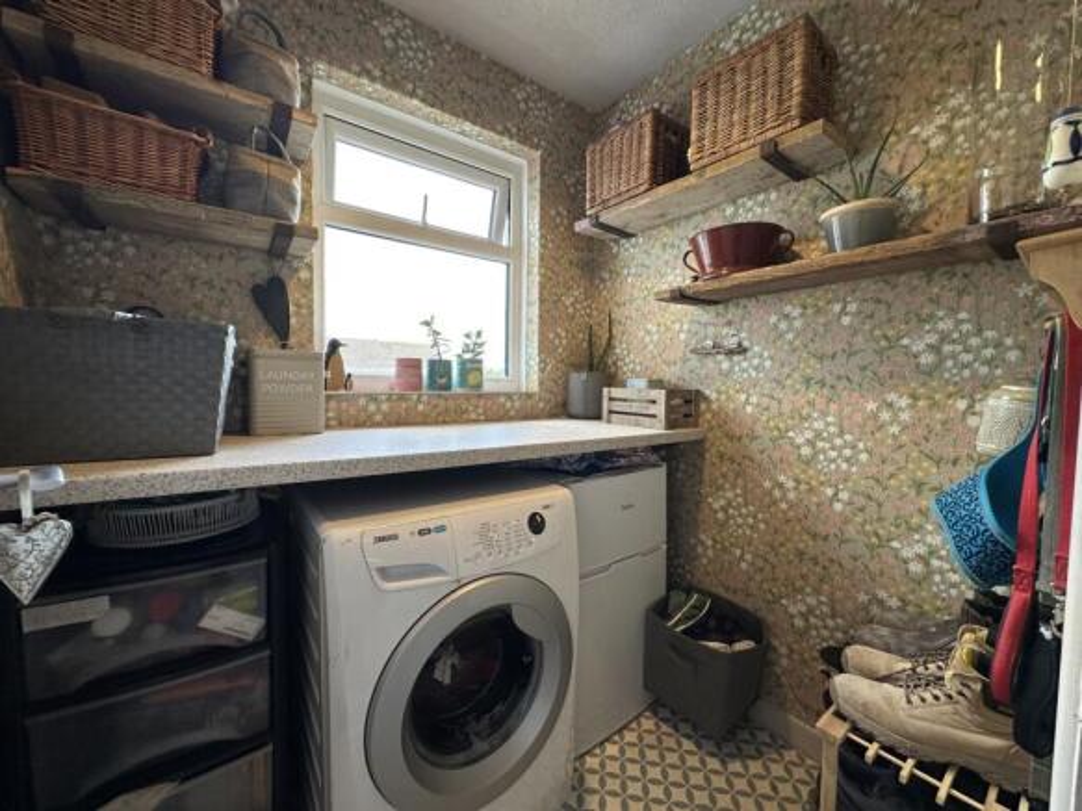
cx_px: 541
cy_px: 406
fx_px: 438
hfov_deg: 102.1
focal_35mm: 14
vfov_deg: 85.7
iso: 64
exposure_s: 1/100
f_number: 2.2
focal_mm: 2.22
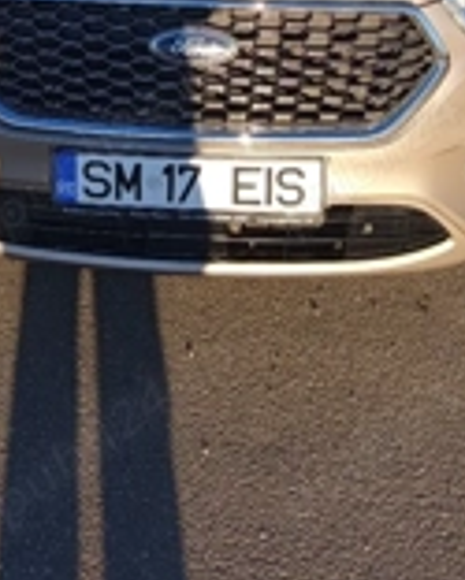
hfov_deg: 25.4
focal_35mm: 60
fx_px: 1031
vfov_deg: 27.8
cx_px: 186
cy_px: -104
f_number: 1.7
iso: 51
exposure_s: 1/323
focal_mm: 5.24
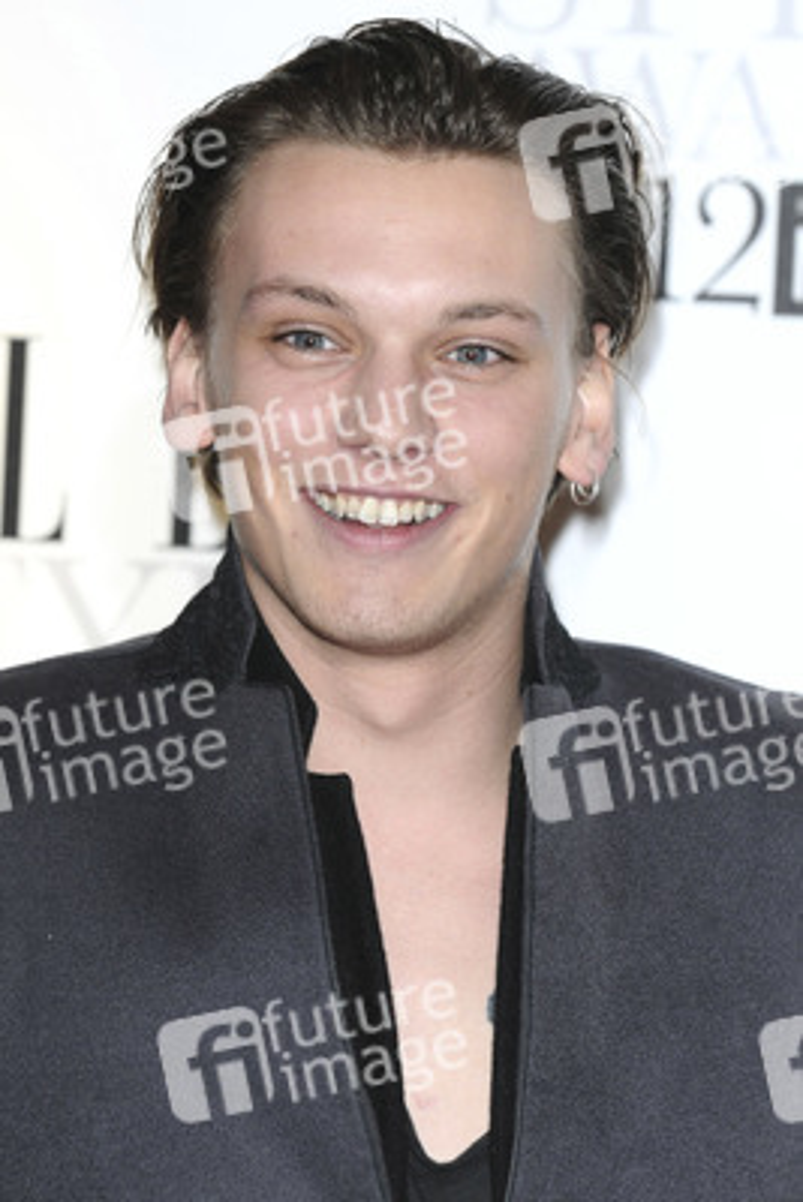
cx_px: 402
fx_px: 8273
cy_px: 601
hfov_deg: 5.6
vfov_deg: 8.3
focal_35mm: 248
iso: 320
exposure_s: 1/200
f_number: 5
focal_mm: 165
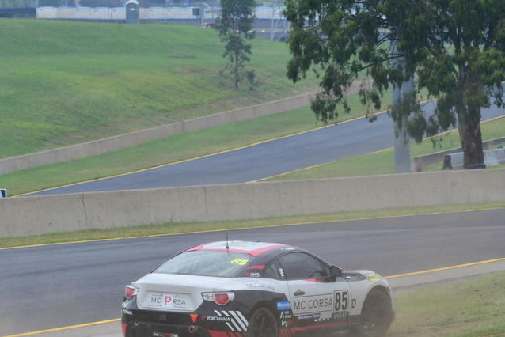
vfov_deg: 3.7
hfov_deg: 5.5
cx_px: 288
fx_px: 5277
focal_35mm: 376
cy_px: 196
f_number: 11
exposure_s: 1/250
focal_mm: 200
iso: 400
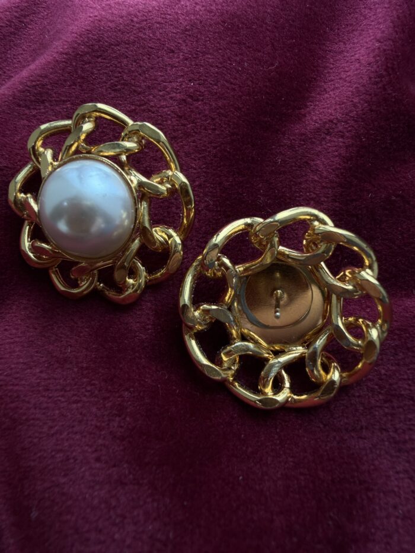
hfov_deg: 56.8
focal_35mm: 24
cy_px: 276
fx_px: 384
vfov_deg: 71.6
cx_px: 208
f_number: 2.2
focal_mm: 2.22
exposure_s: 1/121
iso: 80
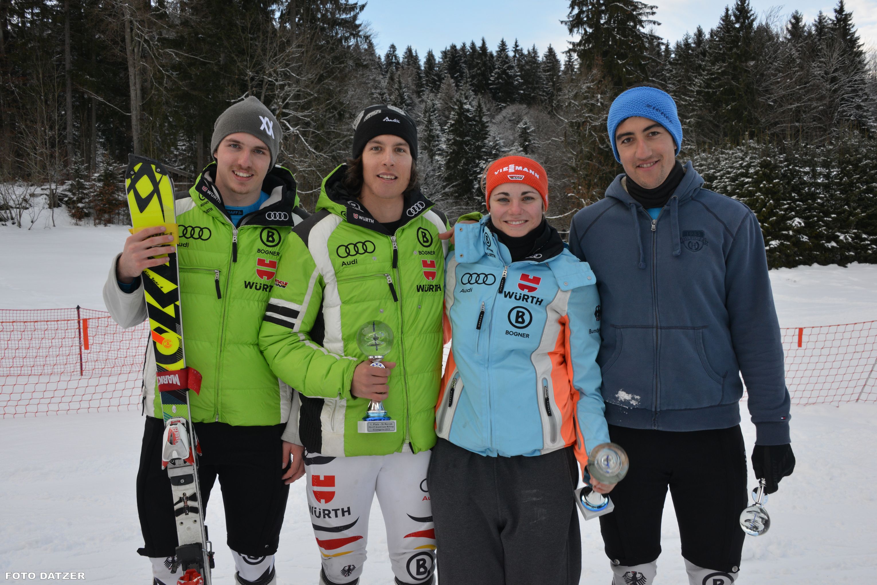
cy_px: 292
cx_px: 438
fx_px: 828
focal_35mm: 34
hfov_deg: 55.8
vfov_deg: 38.9
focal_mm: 34
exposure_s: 1/125
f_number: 13
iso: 800
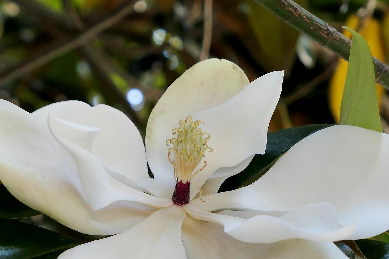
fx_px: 1599
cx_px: 189
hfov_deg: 13.9
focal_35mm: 148
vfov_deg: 9.2
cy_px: 225
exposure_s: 1/125
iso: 640
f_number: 2.8
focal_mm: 26.4
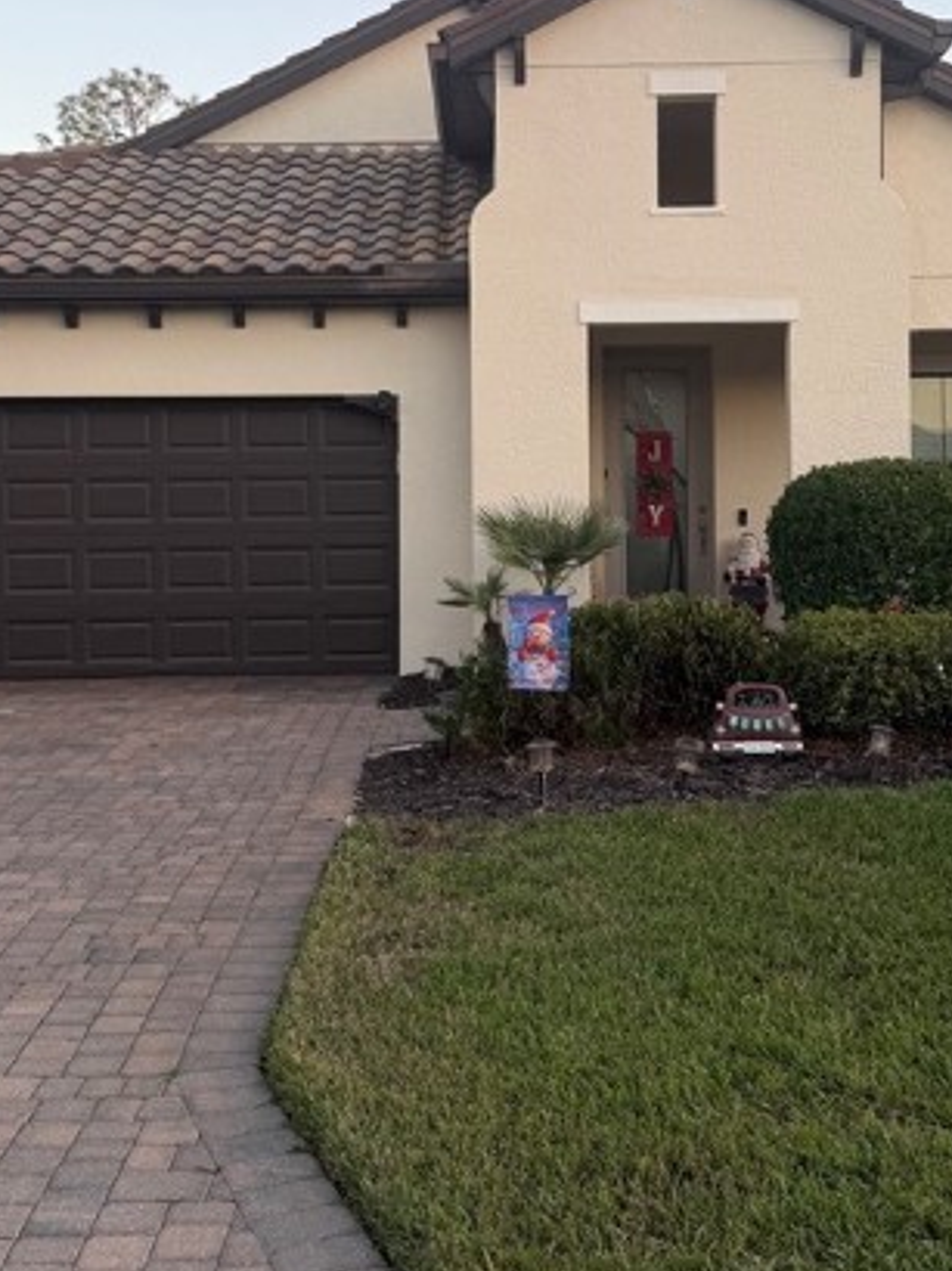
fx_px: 1652
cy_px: 465
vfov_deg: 41.7
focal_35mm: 45
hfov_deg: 32.1
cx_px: 505
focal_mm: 6.76
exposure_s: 1/319
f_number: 1.78
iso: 80
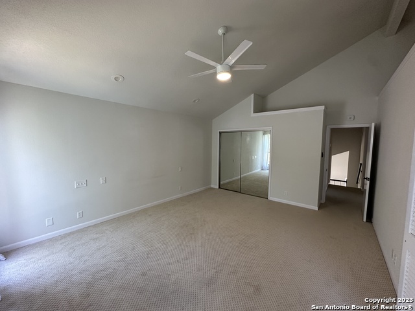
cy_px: 156
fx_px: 168
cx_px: 208
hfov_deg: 102.1
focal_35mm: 14
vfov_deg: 85.7
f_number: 2.2
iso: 200
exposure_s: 1/120
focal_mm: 2.22
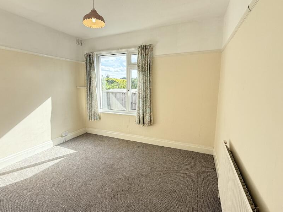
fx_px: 147
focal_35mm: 18
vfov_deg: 71.6
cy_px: 105
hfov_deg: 87.6
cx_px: 130
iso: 64
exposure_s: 1/310
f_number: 2.2
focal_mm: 2.22
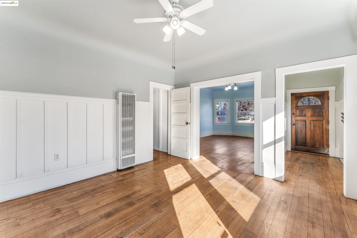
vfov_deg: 81.2
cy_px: 119
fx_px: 139
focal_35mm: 14
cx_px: 178
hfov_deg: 104.2
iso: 400
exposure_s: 1/1.25
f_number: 9
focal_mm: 14
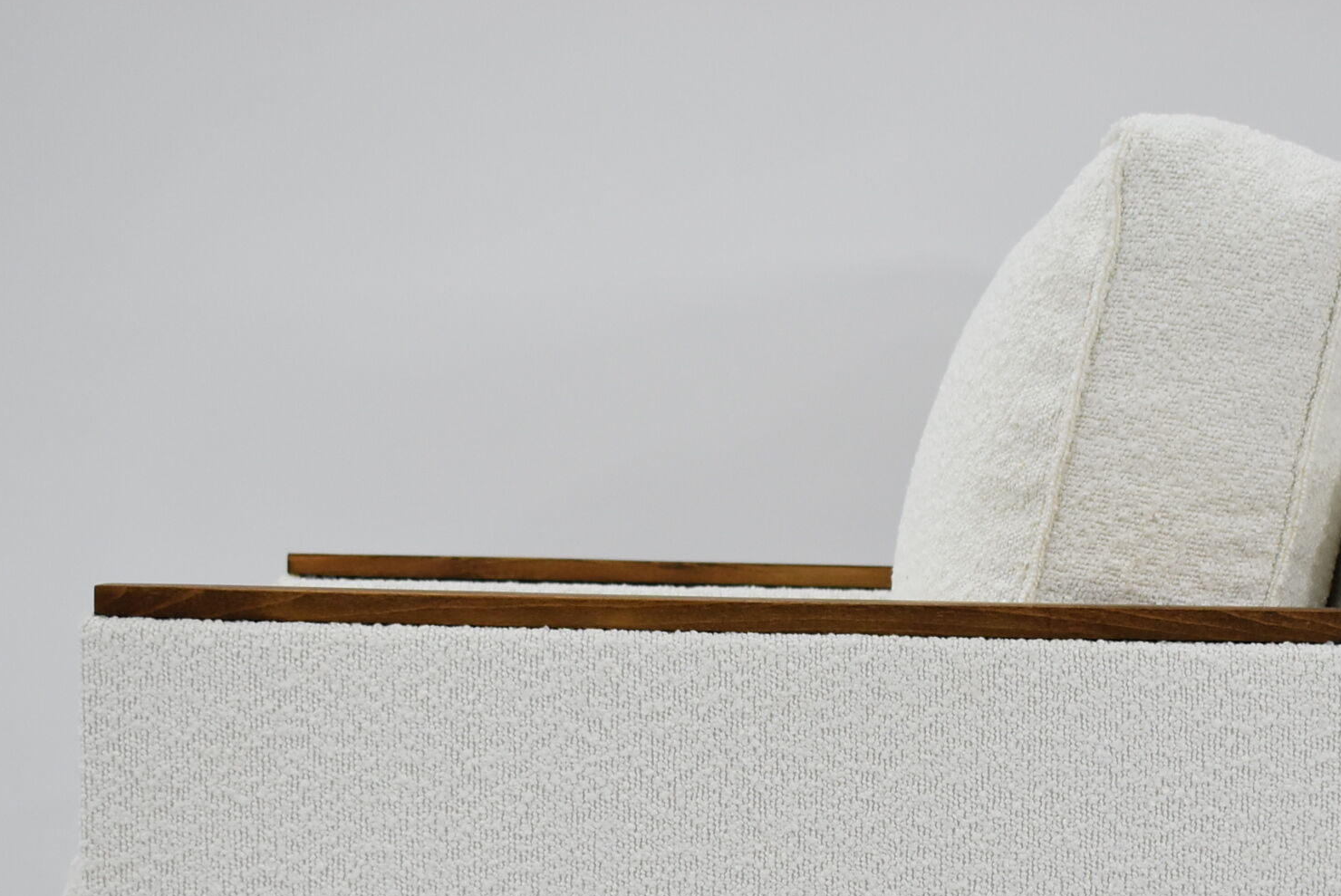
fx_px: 3392
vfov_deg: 14.8
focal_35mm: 91
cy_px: 887
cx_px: 857
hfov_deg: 22.3
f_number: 5
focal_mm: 30
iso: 800
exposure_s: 1/125
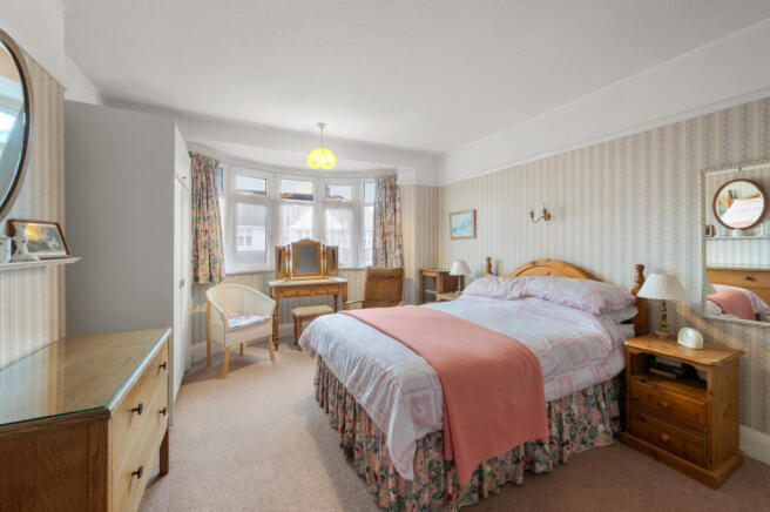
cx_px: 385
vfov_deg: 81.1
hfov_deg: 104.3
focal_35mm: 14
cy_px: 256
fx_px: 299
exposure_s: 4
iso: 200
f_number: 16
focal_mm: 14
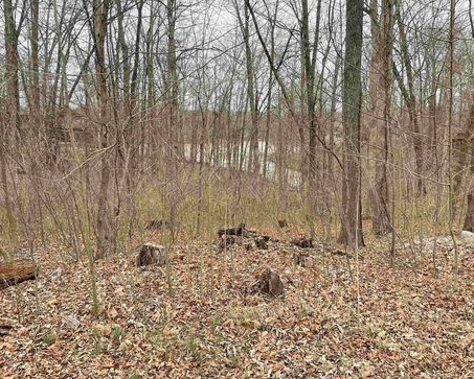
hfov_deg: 62.1
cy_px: 184
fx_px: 393
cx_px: 255
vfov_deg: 51.6
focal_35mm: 28
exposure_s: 1/320
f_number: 1.6
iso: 32
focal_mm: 4.2
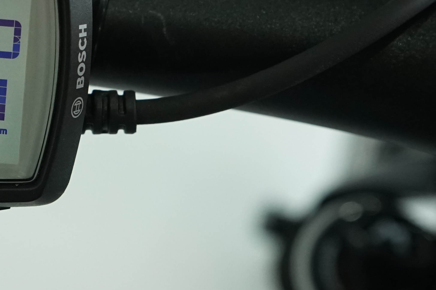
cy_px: 63
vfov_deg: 11.6
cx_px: -57
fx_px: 1429
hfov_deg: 16.8
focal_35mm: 118
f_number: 5.6
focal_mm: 40
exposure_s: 1/200
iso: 1600
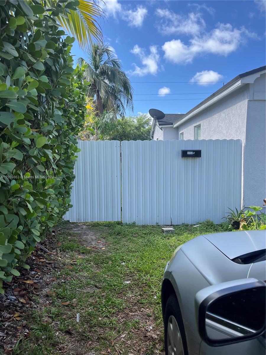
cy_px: 178
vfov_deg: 67.3
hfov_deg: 53.1
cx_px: 133
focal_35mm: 26
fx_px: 266
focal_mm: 5.1
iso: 50
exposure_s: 1/1536
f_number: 1.6
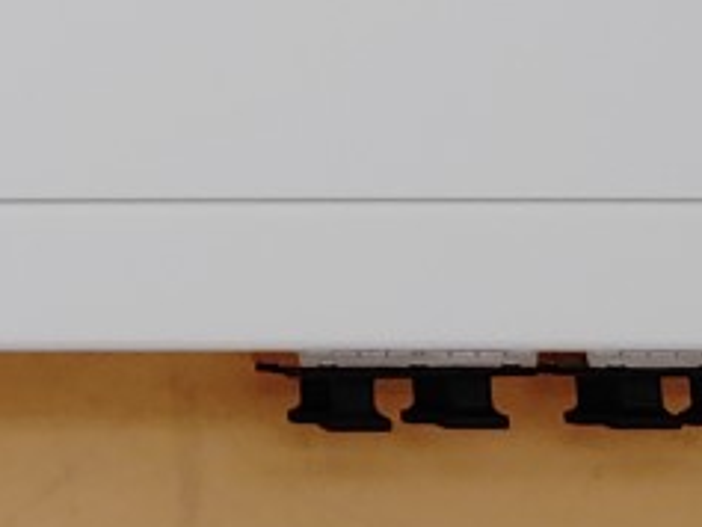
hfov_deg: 11.5
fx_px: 3206
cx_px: -598
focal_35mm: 158
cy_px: -773
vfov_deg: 8.5
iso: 50
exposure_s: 1/96
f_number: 1.8
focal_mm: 4.36
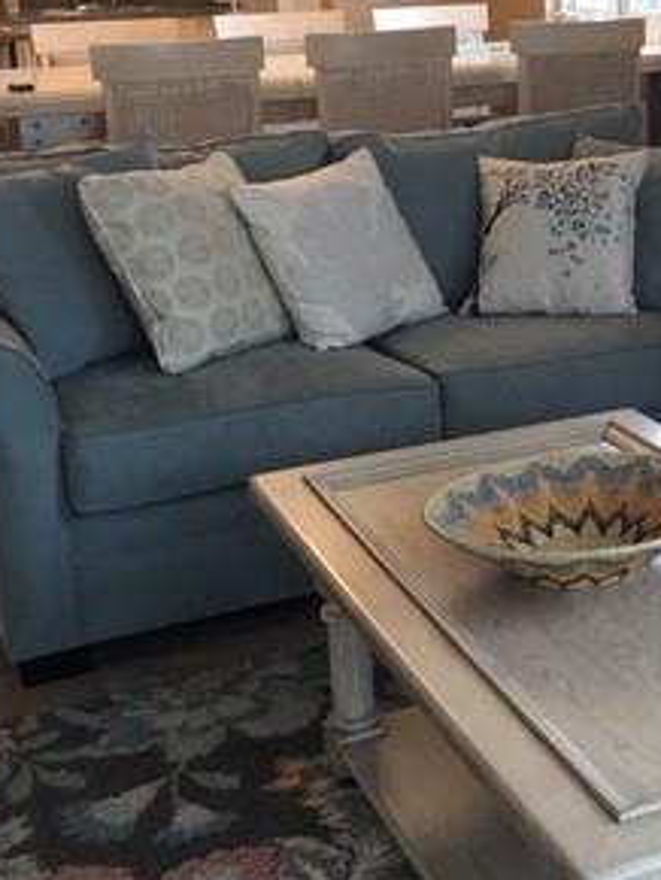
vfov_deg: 29.9
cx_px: 740
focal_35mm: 64
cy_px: 255
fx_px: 1627
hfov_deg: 21.7
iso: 40
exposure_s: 1/15
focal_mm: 4.15
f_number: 2.2
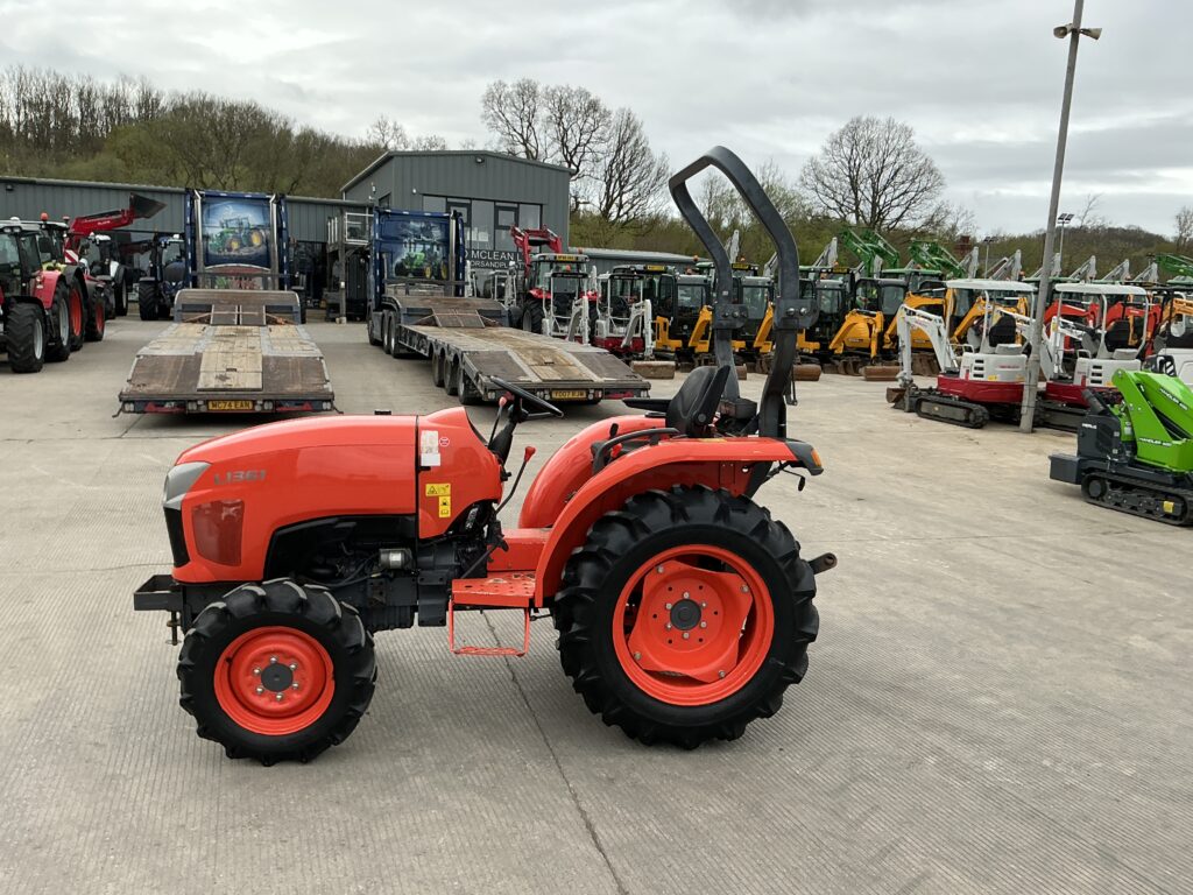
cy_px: 448
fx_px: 965
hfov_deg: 63.4
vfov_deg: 49.7
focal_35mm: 28
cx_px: 596
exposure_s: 1/944
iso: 25
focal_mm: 3
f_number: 1.8
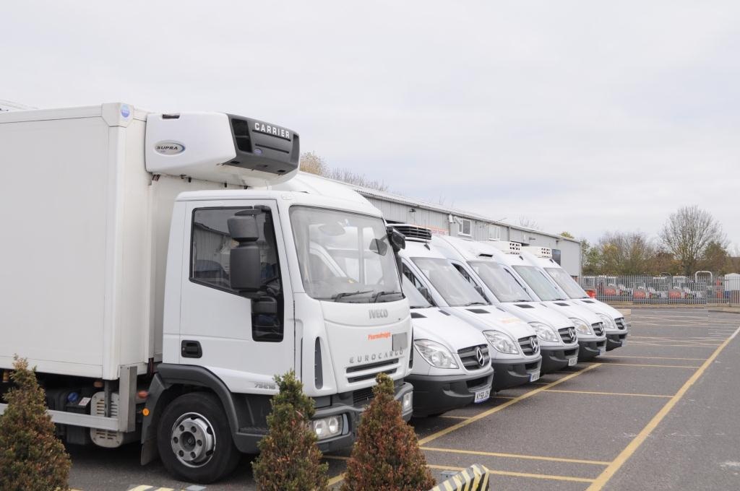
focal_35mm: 42
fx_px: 862
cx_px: 370
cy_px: 246
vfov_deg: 31.8
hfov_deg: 46.5
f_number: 6.3
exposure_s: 1/200
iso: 200
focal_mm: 28
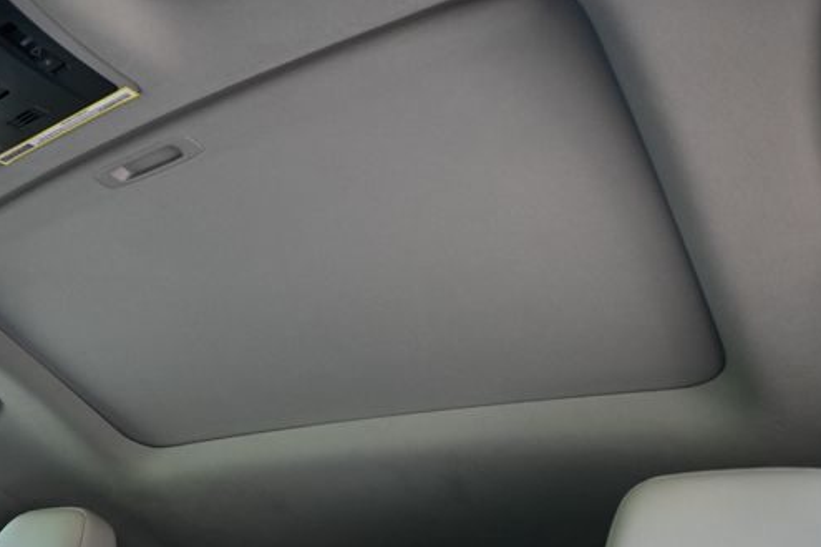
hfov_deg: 59.9
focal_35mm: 31
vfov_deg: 42.3
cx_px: 338
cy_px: 240
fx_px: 707
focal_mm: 16
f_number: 3.5
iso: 500
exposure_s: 1/125
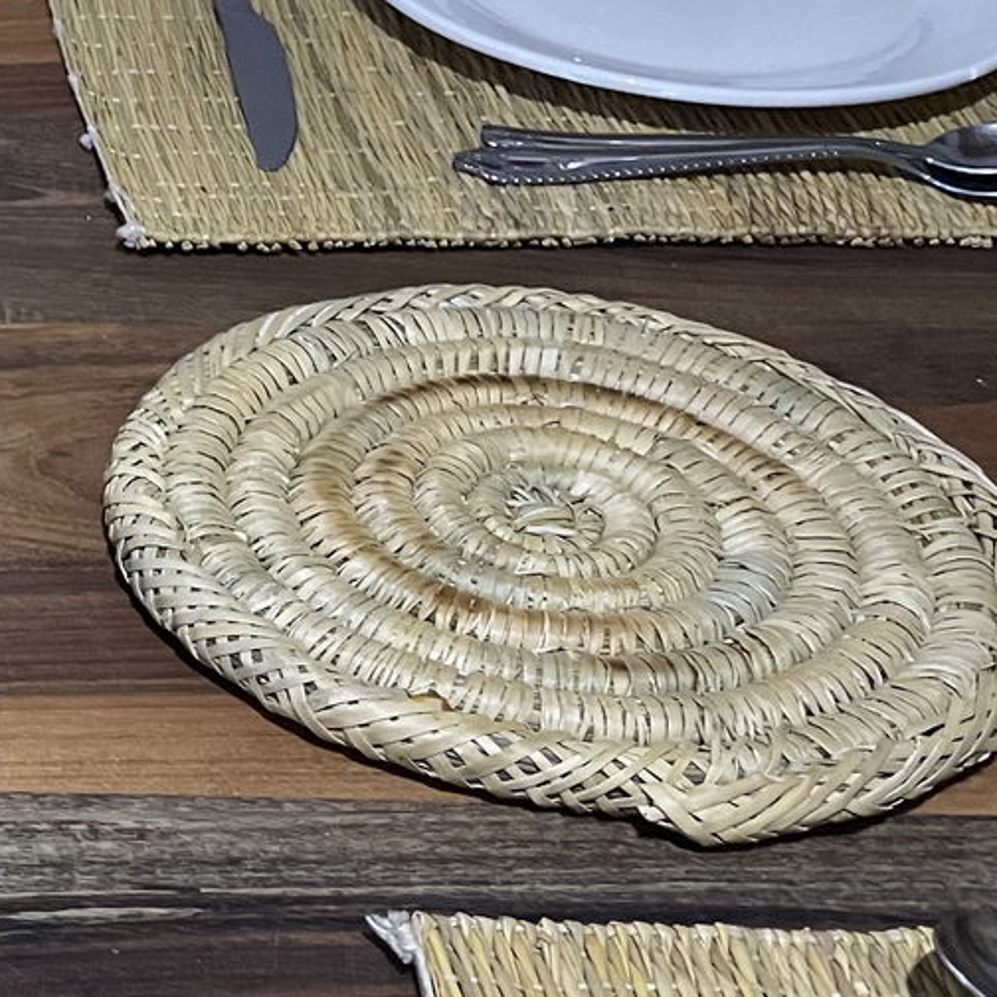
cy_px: 851
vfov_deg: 23.2
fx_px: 2379
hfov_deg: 19.9
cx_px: -562
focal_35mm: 73
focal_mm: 4.2
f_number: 1.6
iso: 400
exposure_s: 1/33
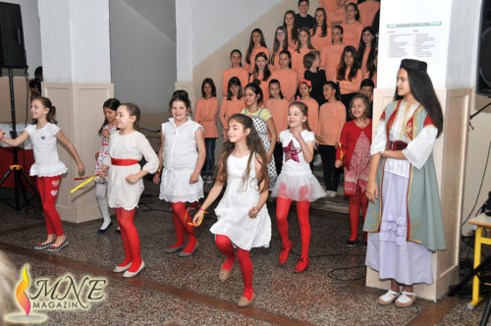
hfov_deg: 42.4
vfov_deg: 28.9
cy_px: 163
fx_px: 633
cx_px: 246
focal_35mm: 46
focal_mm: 31
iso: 500
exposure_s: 1/160
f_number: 4.5
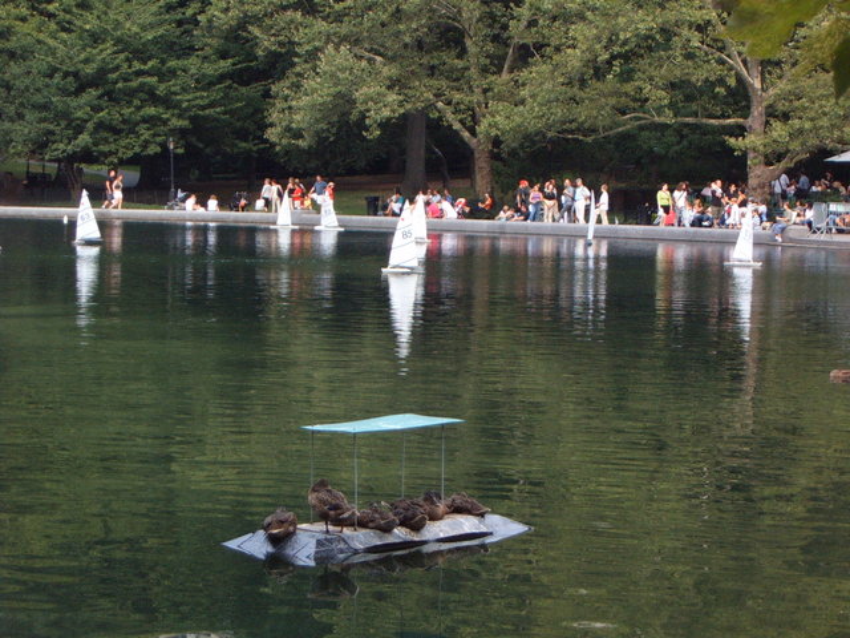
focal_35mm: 104
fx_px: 2554
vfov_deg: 14.2
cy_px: 319
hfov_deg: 18.9
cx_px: 425
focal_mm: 17.4
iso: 141
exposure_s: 1/125
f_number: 4.8
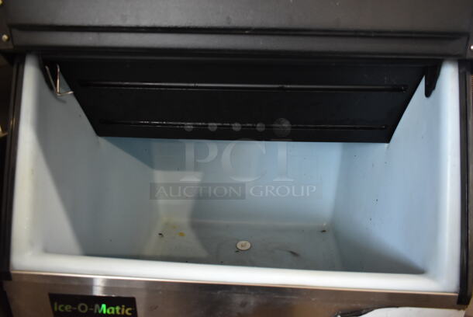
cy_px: 158
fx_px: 355
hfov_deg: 67.3
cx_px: 236
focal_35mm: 27
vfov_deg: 48.0
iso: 1100
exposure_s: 1/30
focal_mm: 18
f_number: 3.5
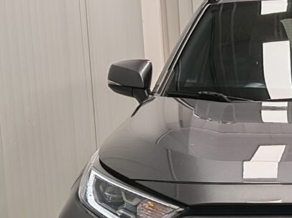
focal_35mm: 101
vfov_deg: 14.4
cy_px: 207
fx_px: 851
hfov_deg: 18.5
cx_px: 345
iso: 50
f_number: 1.6
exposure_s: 1/50
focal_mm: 5.4
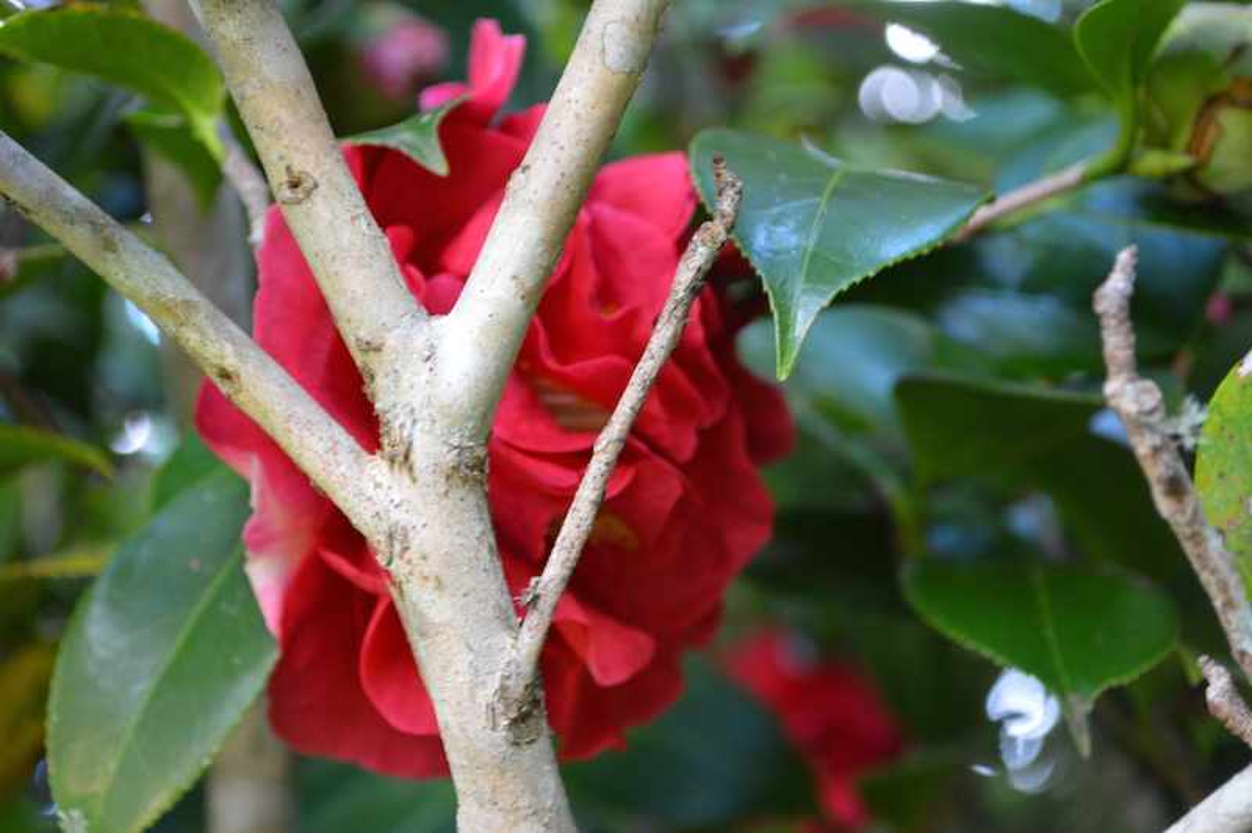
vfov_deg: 20.6
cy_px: 416
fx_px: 2293
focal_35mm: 66
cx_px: 626
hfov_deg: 30.5
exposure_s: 1/15
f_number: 5.3
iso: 400
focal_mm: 44
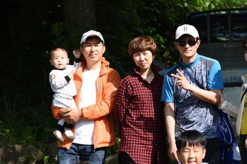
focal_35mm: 168
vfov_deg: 8.2
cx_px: 226
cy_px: 102
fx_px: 1152
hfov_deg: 12.1
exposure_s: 1/640
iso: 100
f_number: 3.5
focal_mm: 70
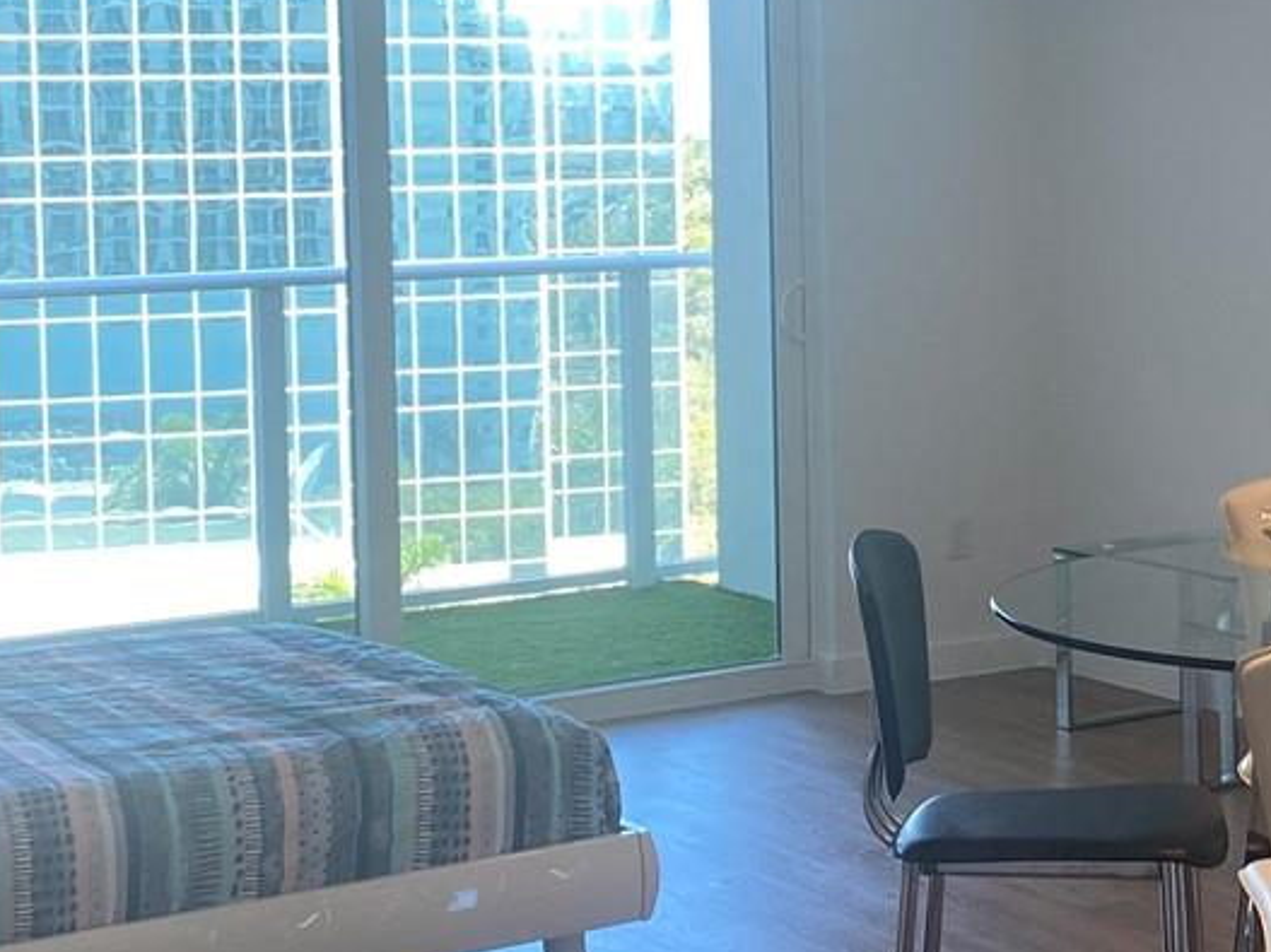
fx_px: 2900
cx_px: 1018
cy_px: 294
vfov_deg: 18.6
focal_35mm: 79
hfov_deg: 24.3
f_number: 1.8
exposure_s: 1/120
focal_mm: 4.25
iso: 80
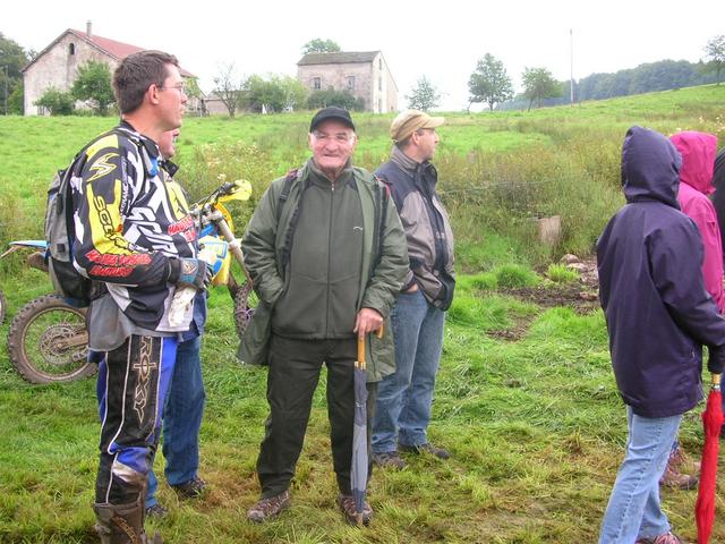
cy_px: 272
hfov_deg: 46.8
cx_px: 362
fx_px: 838
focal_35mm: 40
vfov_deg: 36.0
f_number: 3
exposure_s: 1/80.8
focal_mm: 6.6
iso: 50
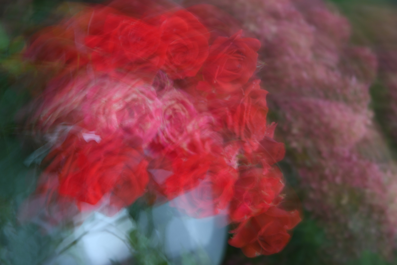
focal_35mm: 127
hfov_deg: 16.1
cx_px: 198
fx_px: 1401
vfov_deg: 10.8
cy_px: 132
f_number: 13
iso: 100
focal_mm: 85
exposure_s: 1/3
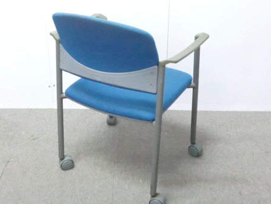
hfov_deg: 35.5
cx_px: 132
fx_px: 423
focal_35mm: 54
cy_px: 76
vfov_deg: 27.0
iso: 800
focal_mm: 6.9
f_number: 3.9
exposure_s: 1/25
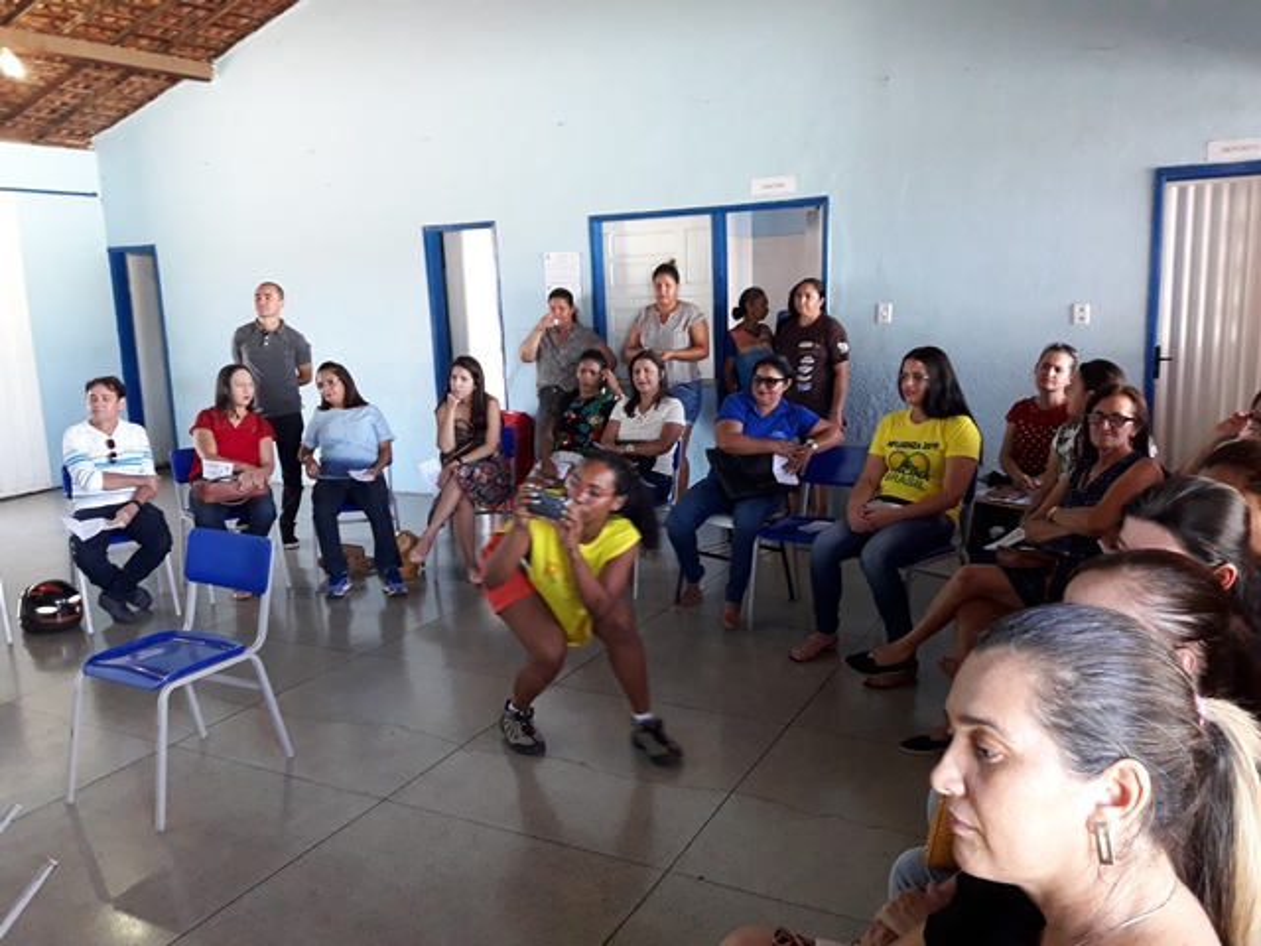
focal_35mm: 28
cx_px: 630
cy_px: 473
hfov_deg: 63.4
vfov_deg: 49.7
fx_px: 1020
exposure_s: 1/40
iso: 160
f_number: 1.9
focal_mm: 3.7
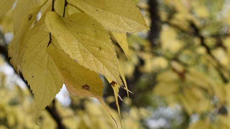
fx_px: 744
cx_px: 80
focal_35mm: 122
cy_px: 19
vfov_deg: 9.9
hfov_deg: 17.5
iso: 280
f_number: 8
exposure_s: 1/250
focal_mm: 50
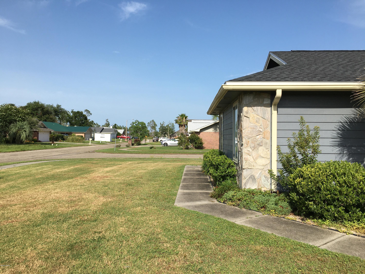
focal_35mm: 29
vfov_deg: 48.2
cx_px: 182
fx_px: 306
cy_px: 137
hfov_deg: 61.7
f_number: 2.2
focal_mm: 4.15
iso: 25
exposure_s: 1/1832
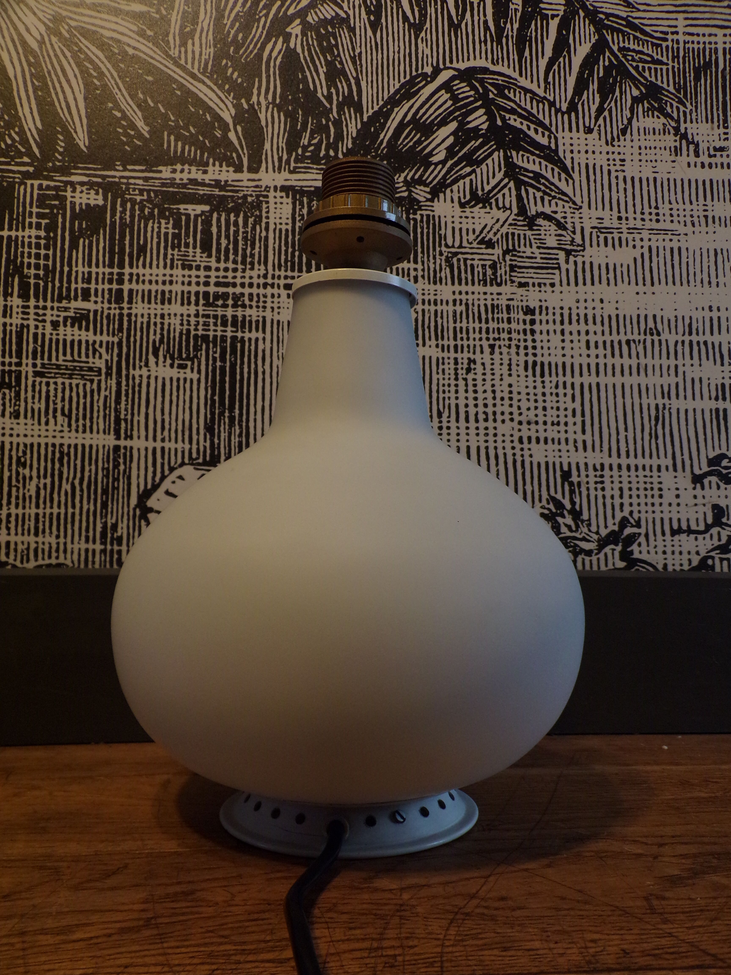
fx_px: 788
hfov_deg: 49.7
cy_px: 488
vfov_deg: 63.4
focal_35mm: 28
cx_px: 366
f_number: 3.1
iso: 200
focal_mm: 5
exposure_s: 1/25
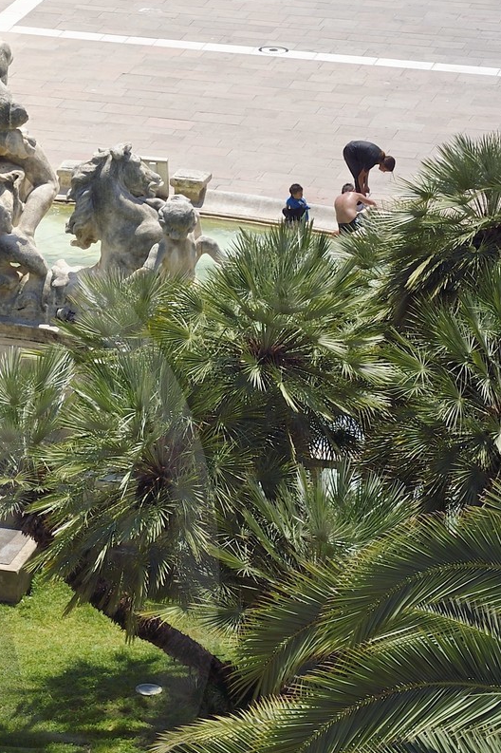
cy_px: 574
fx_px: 4116
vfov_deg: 10.4
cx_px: -222
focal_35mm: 197
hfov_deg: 6.9
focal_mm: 65
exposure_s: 1/160
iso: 200
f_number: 14
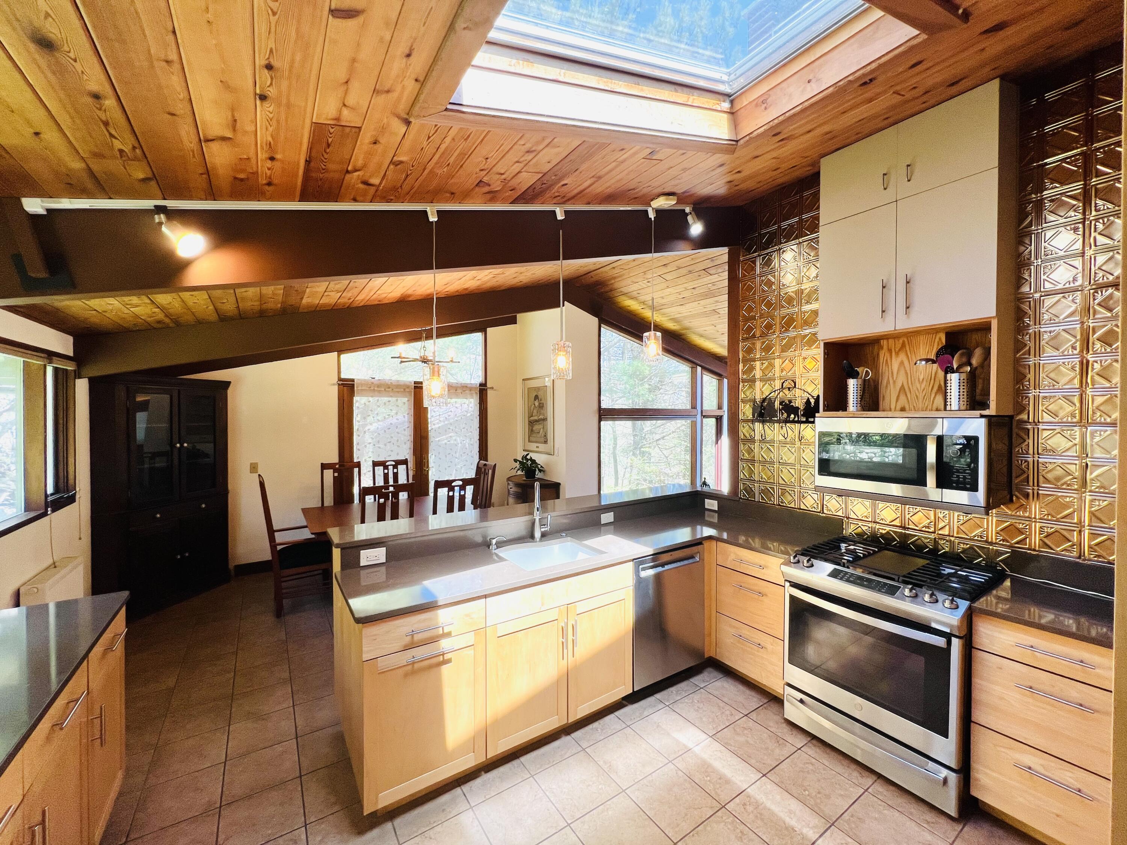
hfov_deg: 106.2
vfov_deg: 89.9
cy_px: 422
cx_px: 564
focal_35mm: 13
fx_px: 423
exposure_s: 1/120
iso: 50
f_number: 1.8
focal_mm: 1.57
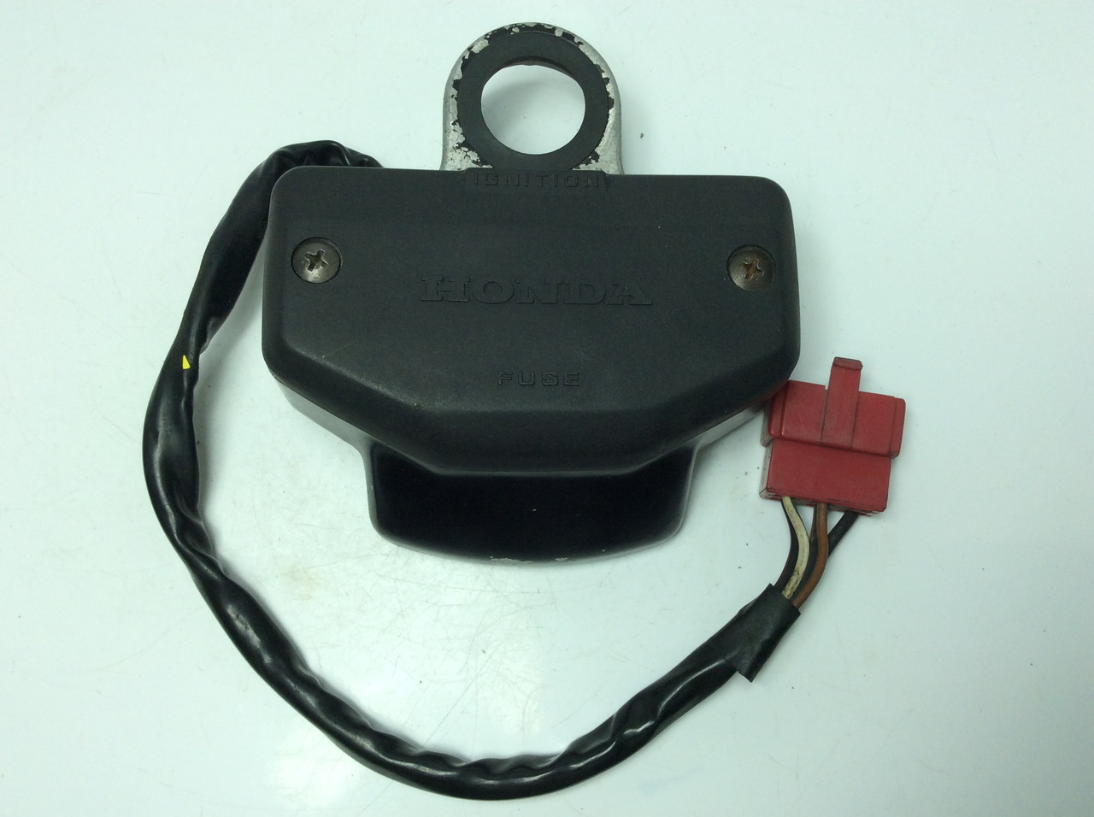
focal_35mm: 32
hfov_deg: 56.9
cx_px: 547
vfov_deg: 44.1
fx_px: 1010
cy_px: 408
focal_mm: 3.3
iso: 32
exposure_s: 1/367
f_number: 2.4
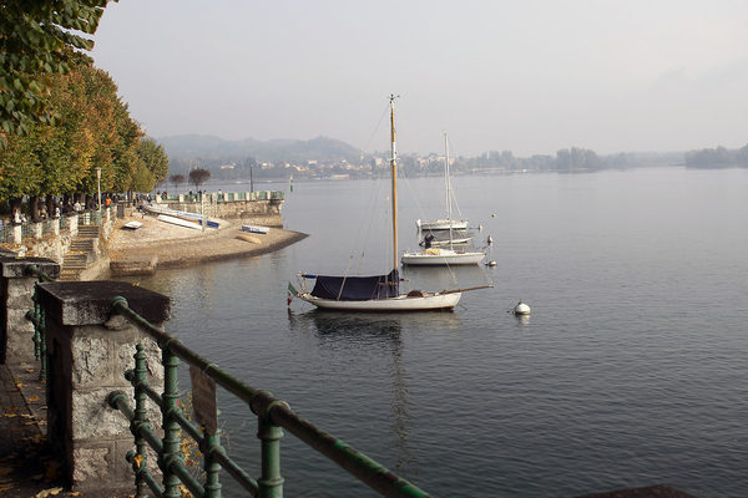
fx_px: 997
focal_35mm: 48
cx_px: 374
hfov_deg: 41.1
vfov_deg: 28.1
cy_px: 249
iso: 160
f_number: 8
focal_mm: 32
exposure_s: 1/200
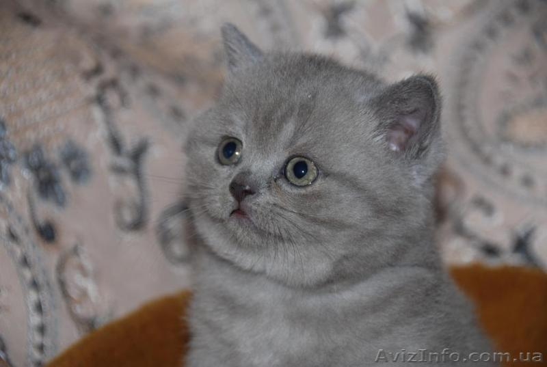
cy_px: 184
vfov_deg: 8.2
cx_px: 274
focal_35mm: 168
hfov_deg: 12.2
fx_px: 2558
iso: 100
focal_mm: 112
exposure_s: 1/60
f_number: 5.6
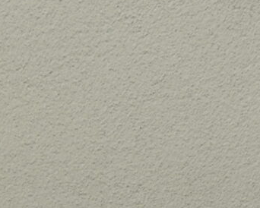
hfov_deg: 7.5
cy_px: 633
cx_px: -173
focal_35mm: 253
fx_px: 1948
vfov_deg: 5.7
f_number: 5.6
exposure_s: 1/125
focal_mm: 24
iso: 250
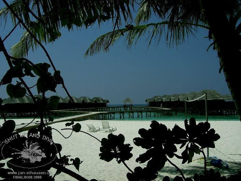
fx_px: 265
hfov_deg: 49.0
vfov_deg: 37.7
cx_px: 120
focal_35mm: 38
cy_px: 90
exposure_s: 1/1250
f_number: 4.3
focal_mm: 6.2
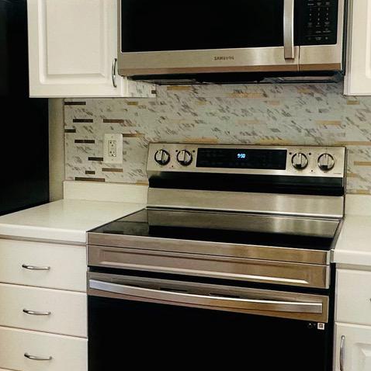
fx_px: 643
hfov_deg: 32.0
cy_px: 186
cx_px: 136
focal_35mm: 53
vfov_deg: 32.2
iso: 160
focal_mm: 2.22
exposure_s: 1/120
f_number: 2.2
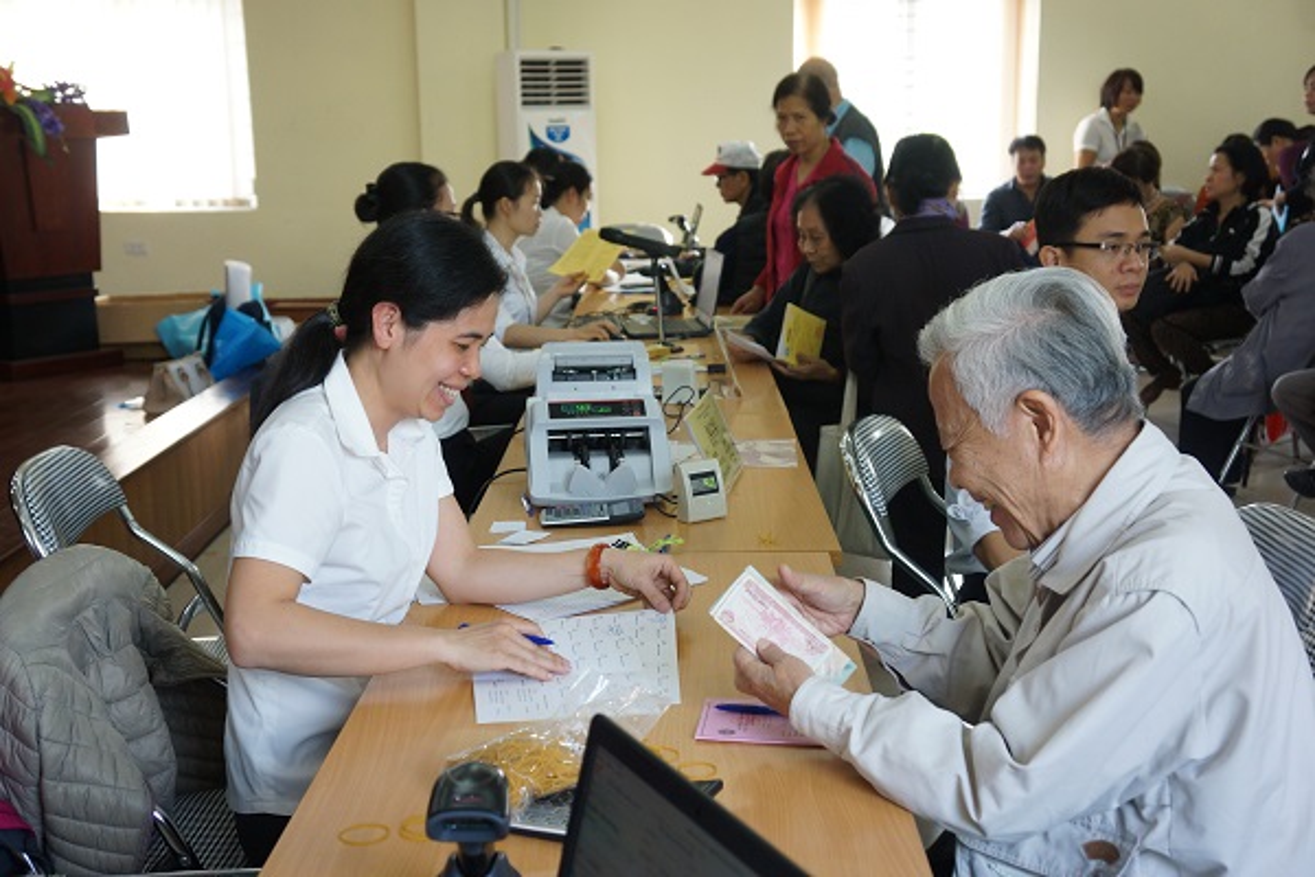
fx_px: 1644
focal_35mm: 45
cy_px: 438
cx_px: 658
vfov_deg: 29.9
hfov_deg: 43.6
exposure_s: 1/80
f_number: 4.5
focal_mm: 30
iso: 800
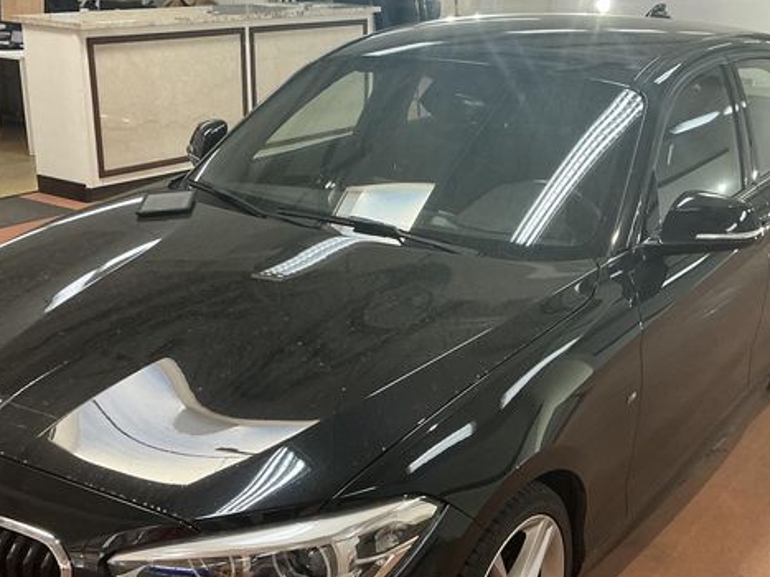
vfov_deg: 30.0
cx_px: 452
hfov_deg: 39.5
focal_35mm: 48
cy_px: 394
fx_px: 1067
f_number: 1.8
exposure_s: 1/50
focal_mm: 3
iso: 80
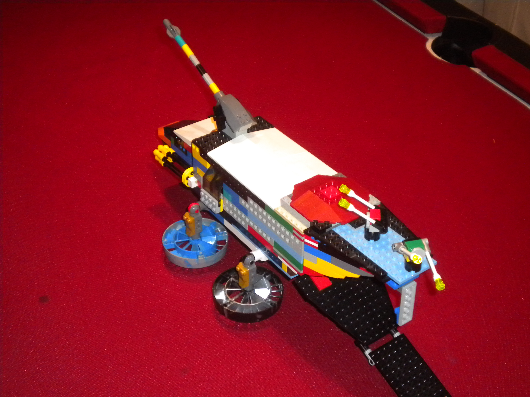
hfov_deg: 36.8
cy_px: 198
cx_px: 265
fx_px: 796
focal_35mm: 52
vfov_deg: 28.0
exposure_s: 1/30
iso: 400
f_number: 3.9
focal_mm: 9.3
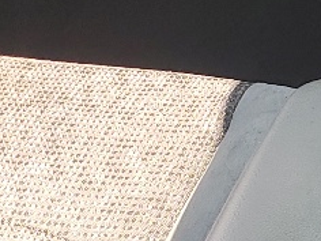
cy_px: 57
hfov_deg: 10.6
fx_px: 1632
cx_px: 577
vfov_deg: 8.4
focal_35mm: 176
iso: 50
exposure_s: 1/323
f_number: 1.5
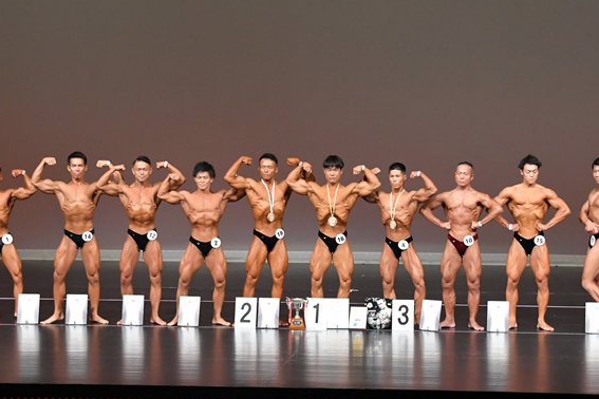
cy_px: 212
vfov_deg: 8.2
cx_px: 309
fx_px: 2795
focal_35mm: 168
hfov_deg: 12.2
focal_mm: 82
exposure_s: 1/400
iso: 4000
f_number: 5.6
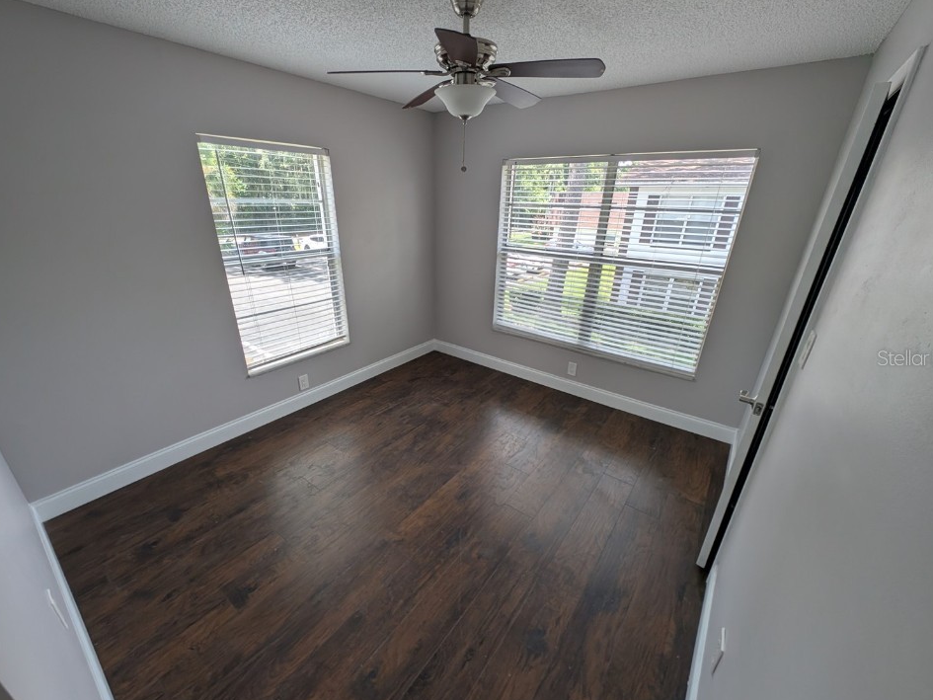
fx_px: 350
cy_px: 357
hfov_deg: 106.2
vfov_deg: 89.9
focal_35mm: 13
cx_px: 465
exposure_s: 1/197
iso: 36
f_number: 1.95
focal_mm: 2.23
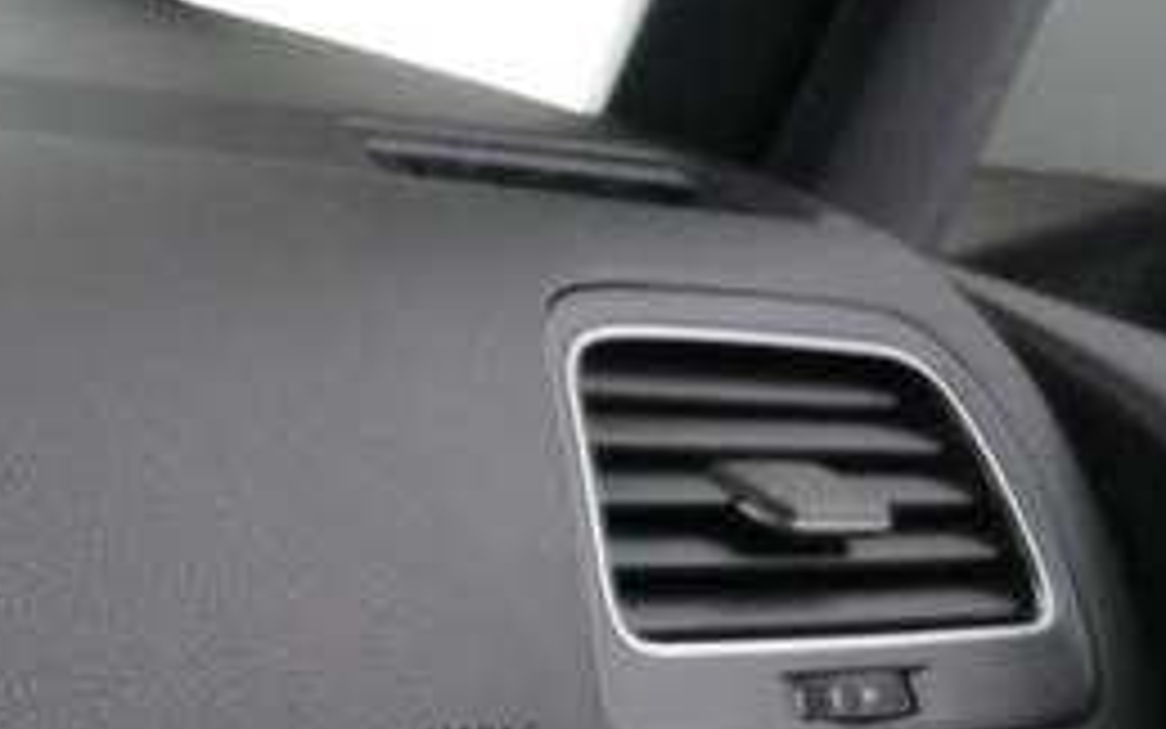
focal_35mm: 153
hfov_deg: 10.8
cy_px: 1948
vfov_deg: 7.8
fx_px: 4863
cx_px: -1972
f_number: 4
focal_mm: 16
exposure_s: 1/60
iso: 2500
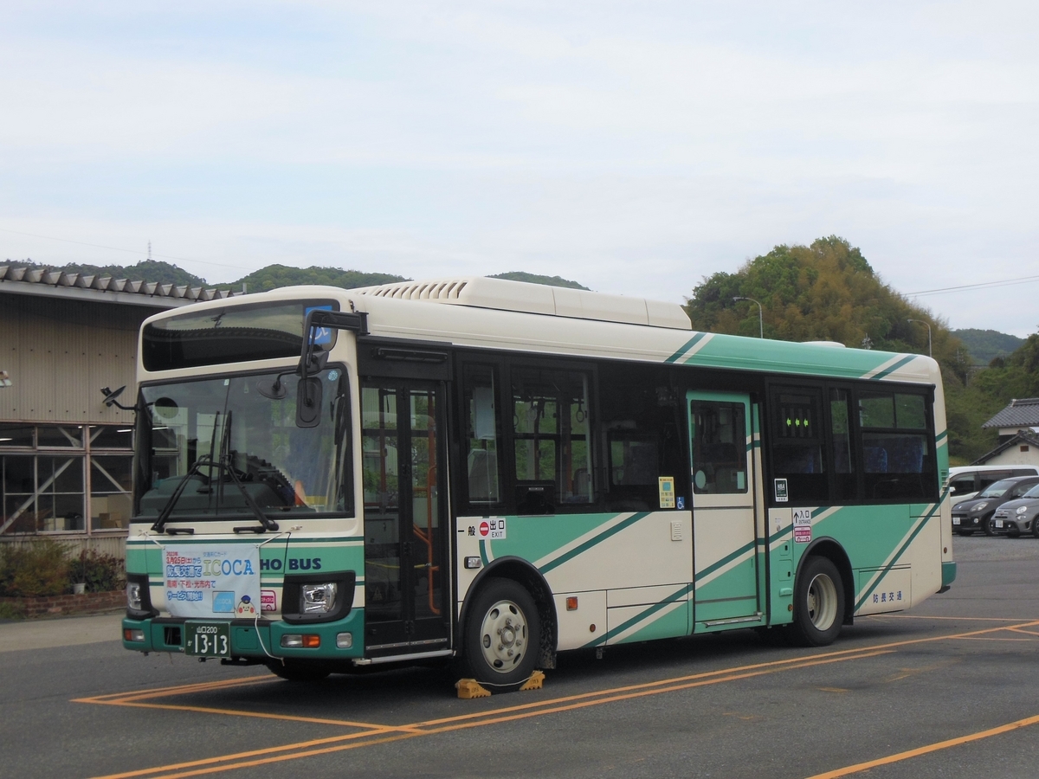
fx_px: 1711
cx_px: 520
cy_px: 390
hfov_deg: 33.8
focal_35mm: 57
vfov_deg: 25.7
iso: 125
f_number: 4.1
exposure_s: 1/640
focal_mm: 10.2
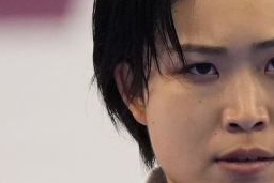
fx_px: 13387
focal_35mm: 1758
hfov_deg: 1.2
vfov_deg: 0.8
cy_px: 392
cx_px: 517
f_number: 2.8
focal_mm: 167
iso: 1600
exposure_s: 1/500
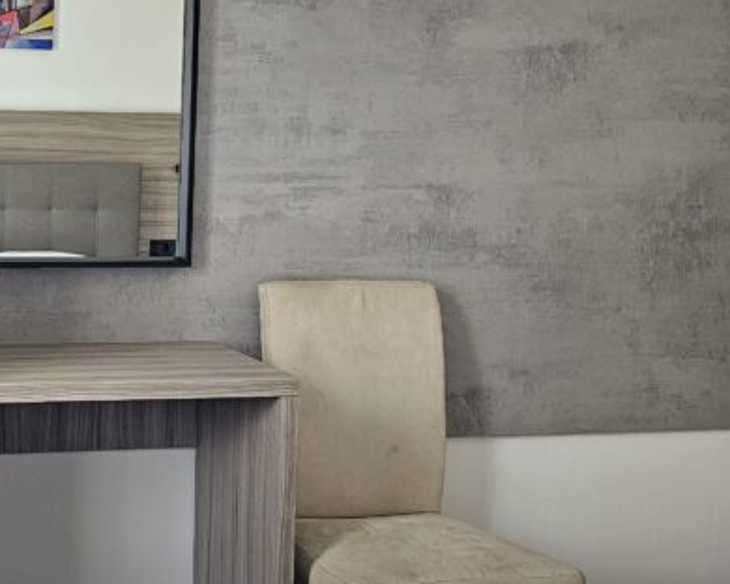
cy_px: 262
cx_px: 17
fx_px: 1275
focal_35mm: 59
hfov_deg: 30.0
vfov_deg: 25.8
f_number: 1.7
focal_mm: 6.3
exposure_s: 1/100
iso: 800
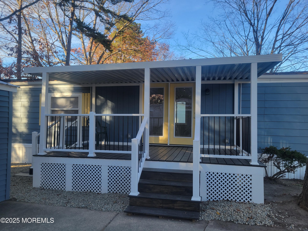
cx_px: 154
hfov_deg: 67.3
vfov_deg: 53.1
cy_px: 116
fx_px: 231
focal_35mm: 26
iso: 40
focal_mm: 5.4
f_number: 1.8
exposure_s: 1/455
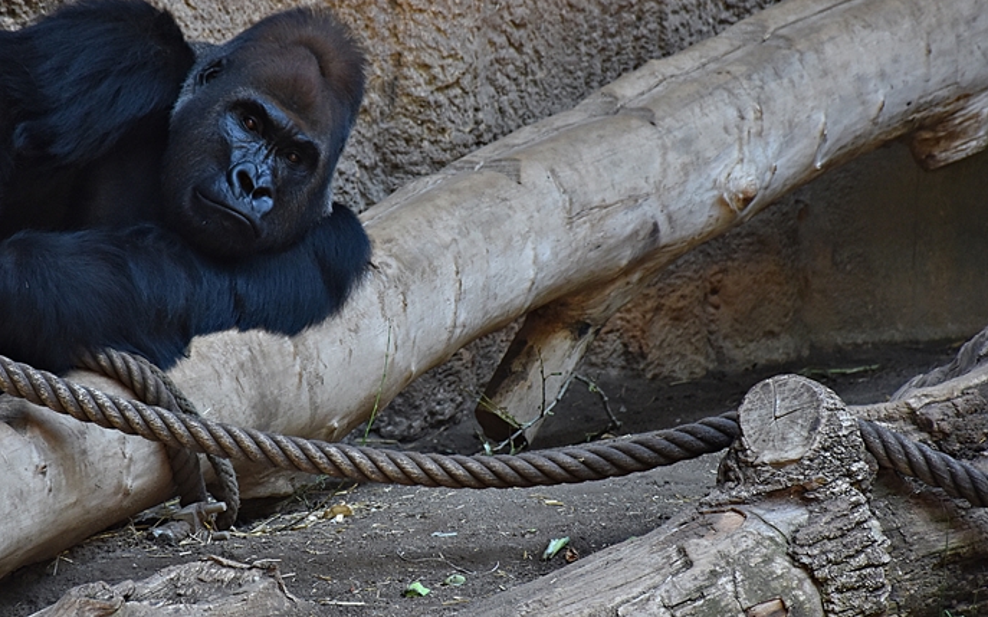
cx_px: 325
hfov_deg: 6.6
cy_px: 262
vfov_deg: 4.1
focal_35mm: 319
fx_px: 8587
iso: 640
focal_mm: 140
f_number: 5.6
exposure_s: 1/250
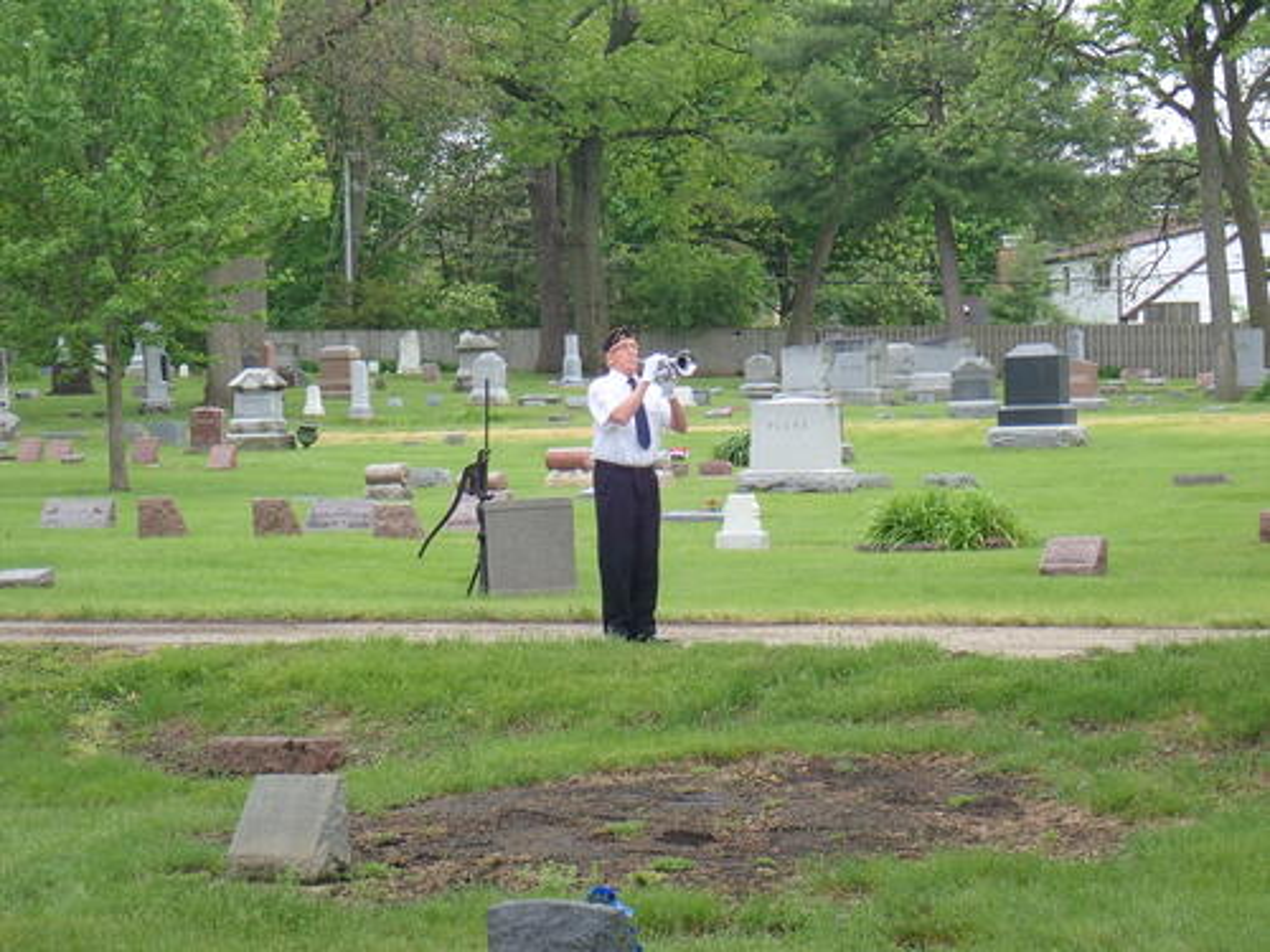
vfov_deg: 14.8
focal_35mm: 100
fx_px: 3669
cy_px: 476
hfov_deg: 19.6
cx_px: 635
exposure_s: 1/125
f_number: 4.9
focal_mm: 18
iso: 200
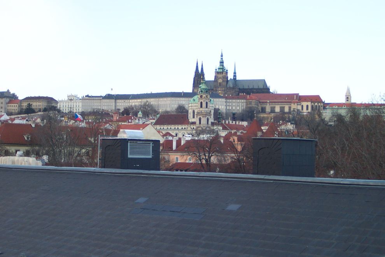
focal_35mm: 63
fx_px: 674
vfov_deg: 21.6
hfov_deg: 31.9
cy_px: 128
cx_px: 192
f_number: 3.4
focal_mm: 13.3
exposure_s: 1/180
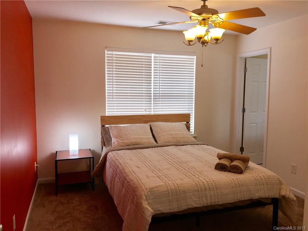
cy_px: 116
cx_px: 154
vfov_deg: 48.2
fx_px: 258
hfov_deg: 61.7
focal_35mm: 29
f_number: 2.2
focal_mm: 4.15
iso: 32
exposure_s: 1/62
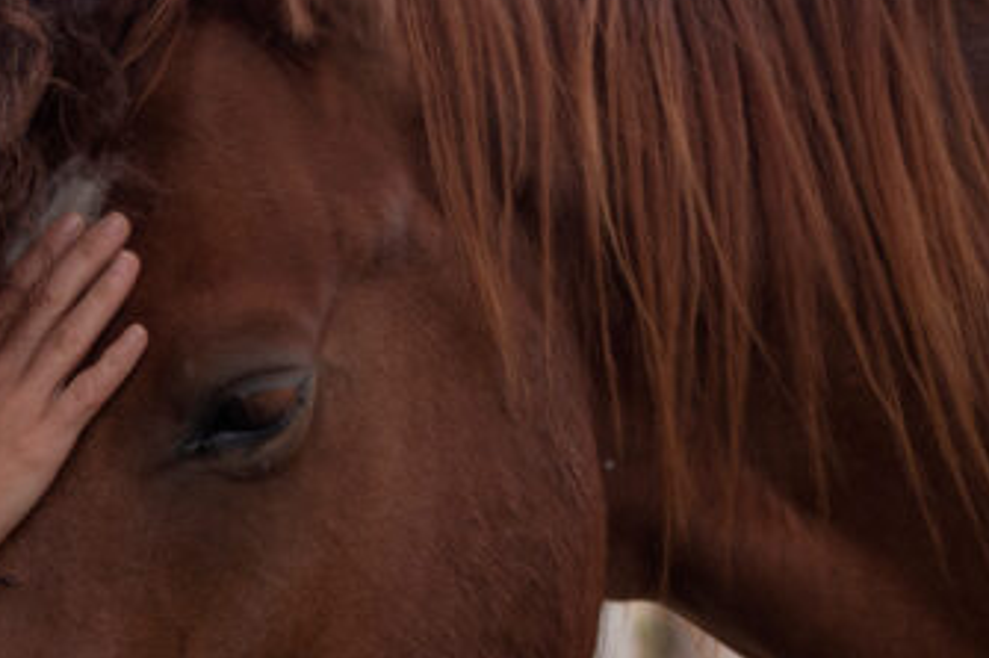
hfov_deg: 7.1
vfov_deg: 4.7
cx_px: 77
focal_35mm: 291
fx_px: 7990
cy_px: 519
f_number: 5
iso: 100
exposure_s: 1/250
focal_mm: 61
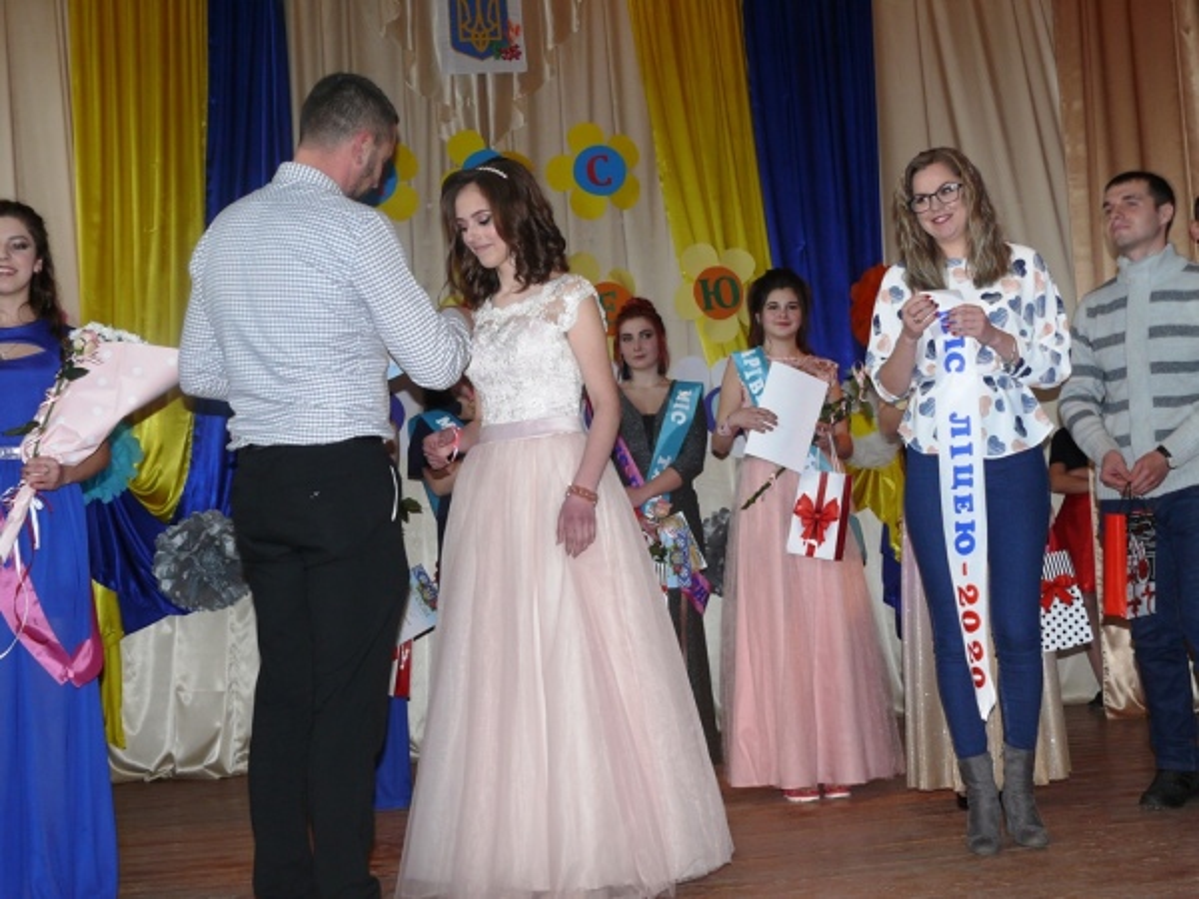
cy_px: 450
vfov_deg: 30.3
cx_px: 600
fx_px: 1663
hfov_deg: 39.7
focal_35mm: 48
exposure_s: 1/30
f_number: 3.2
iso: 125
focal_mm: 10.2
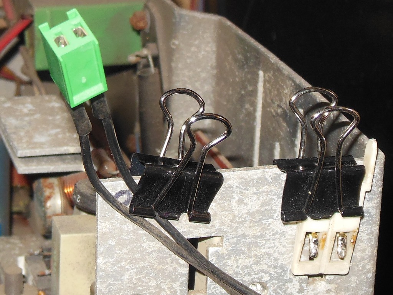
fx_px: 568
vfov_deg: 29.1
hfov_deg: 38.2
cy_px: 148
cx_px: 196
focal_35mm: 50
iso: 200
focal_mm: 8.9
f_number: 7.9
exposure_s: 1/60
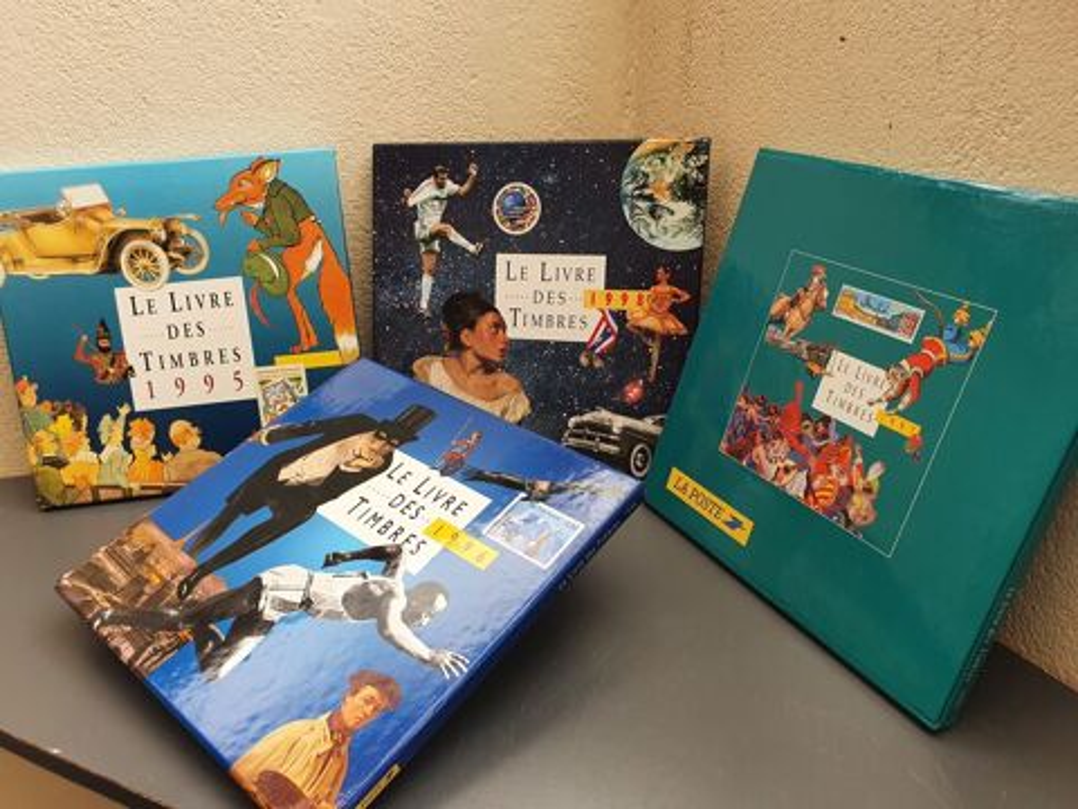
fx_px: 810
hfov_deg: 67.3
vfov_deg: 53.1
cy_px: 404
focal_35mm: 26
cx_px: 539
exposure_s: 1/117
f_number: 2.4
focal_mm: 4.32
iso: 50
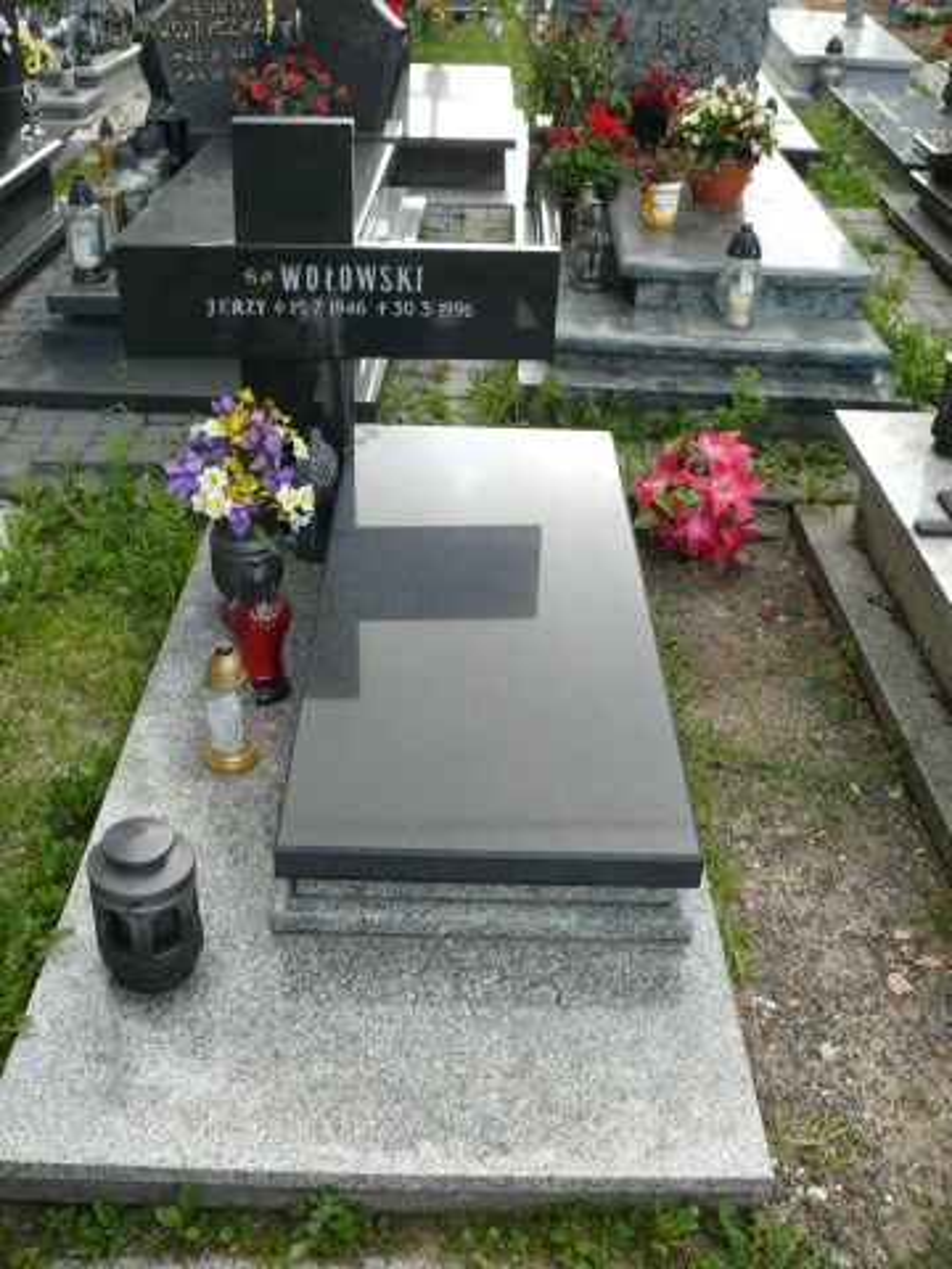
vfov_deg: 52.6
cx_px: 476
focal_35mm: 35
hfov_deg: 40.7
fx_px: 1283
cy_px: 634
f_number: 3.2
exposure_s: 1/100
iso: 100
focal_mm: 7.4
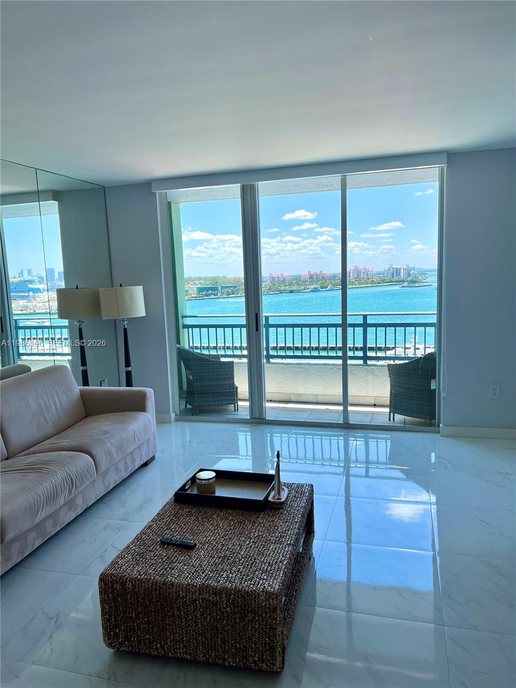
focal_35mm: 26
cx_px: 258
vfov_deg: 67.3
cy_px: 344
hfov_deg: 53.1
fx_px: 517
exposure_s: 1/1147
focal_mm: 5.7
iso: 50
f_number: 1.5
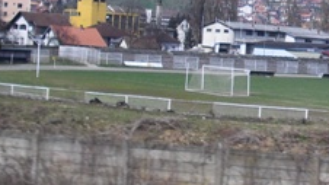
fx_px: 959
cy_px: 38
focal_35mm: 110
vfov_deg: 11.0
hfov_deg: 18.8
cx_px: 345
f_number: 5.6
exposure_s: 1/200
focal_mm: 6.2
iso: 64
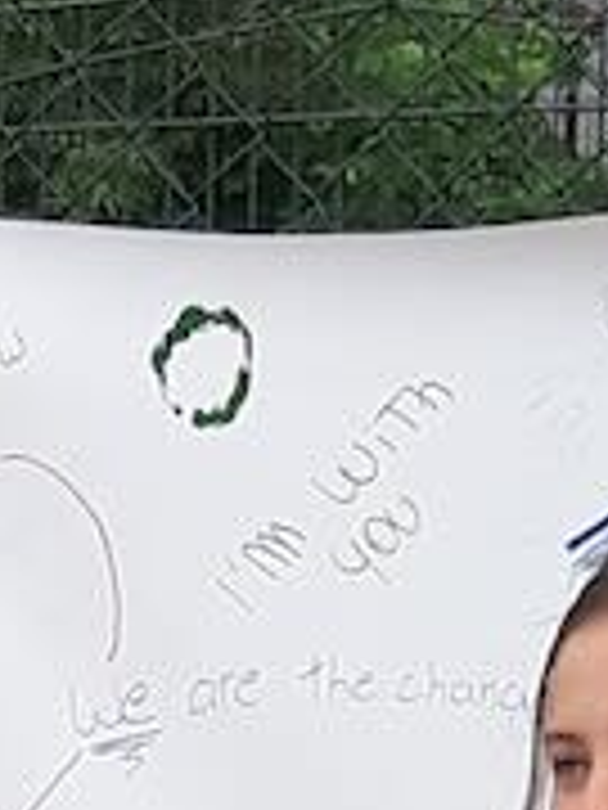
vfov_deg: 9.2
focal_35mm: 192
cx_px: -376
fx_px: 4496
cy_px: 1994
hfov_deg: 7.6
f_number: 1.7
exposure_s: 1/524
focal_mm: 3.93
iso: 40
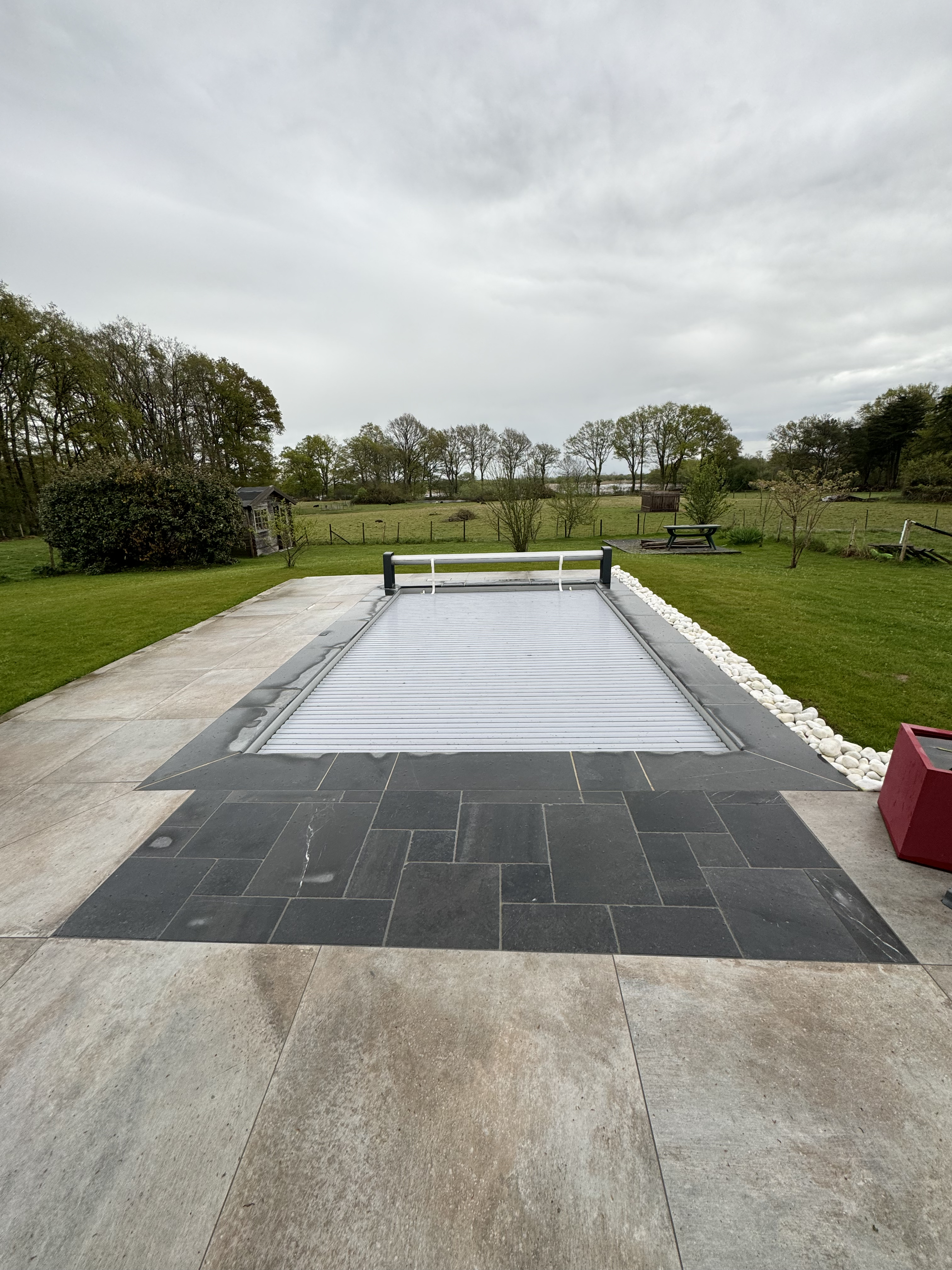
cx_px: 476
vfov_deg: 102.1
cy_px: 635
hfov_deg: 85.7
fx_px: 513
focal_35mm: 14
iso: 50
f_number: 2.2
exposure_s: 1/99
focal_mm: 2.22
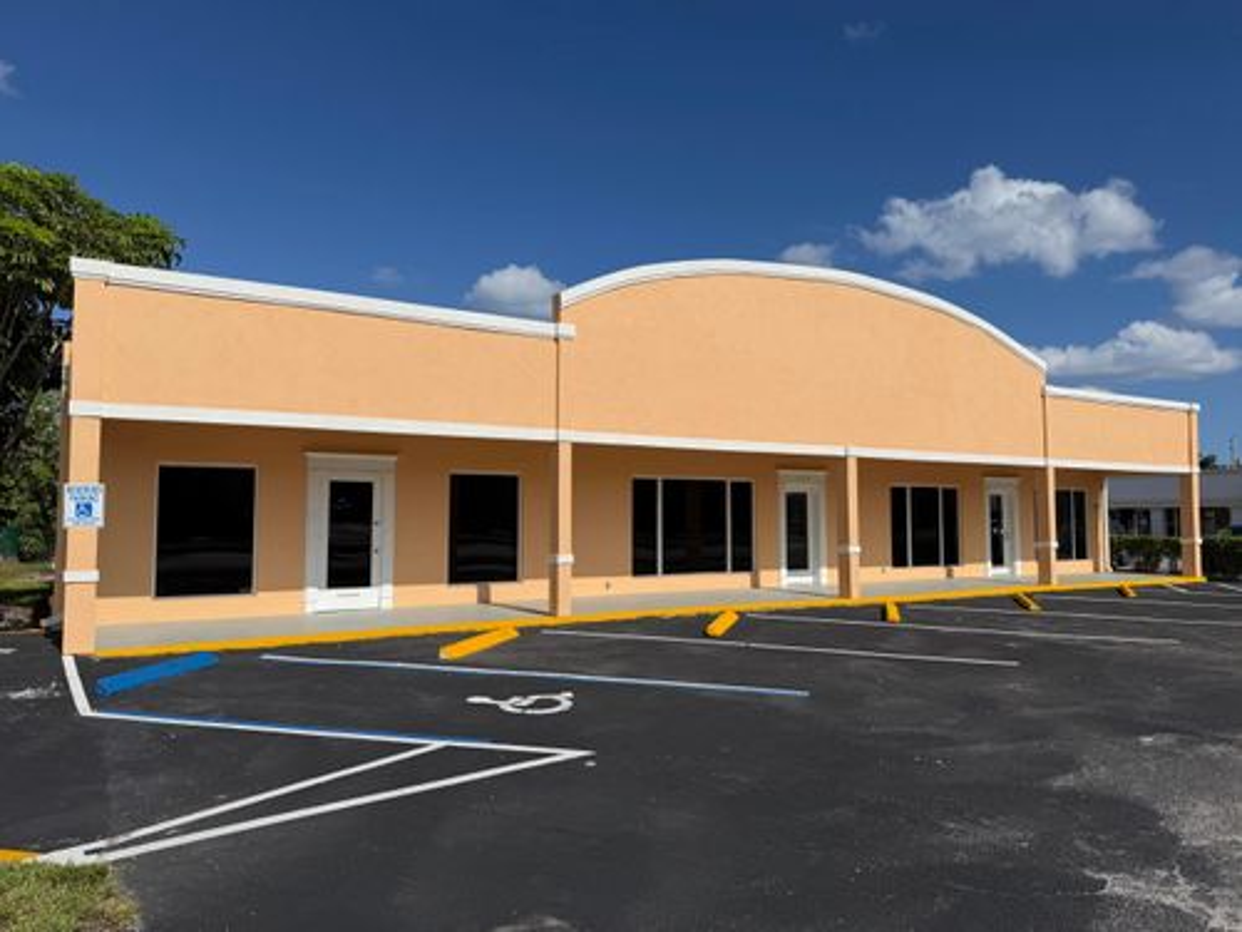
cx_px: 621
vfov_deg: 56.8
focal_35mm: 24
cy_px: 466
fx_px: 861
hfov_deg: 71.6
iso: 80
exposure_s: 1/14286
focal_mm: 6.76
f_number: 1.78
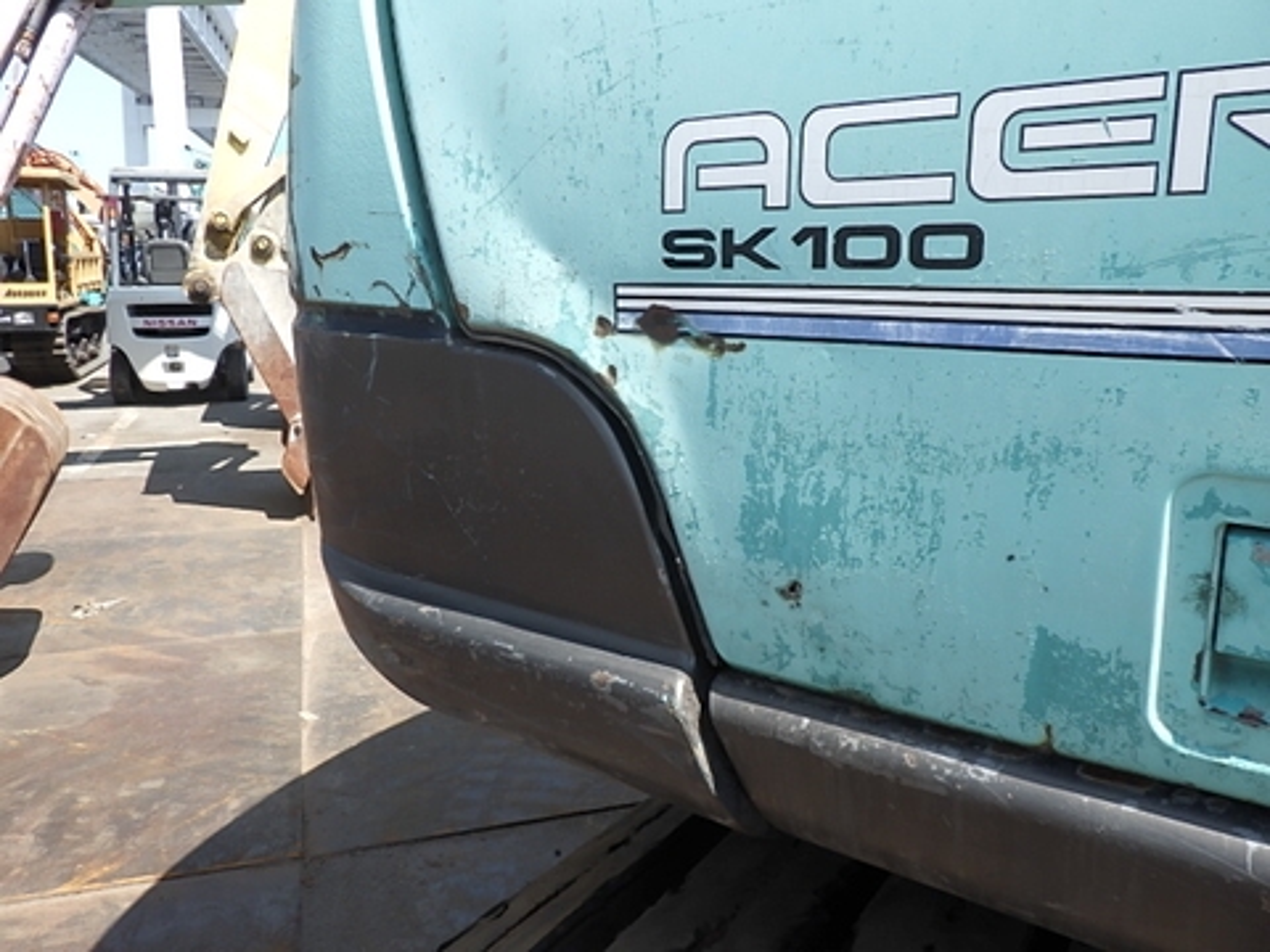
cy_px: 476
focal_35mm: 28
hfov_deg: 63.4
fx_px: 1027
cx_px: 635
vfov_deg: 49.7
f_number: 4.2
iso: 125
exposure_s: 1/320
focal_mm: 5
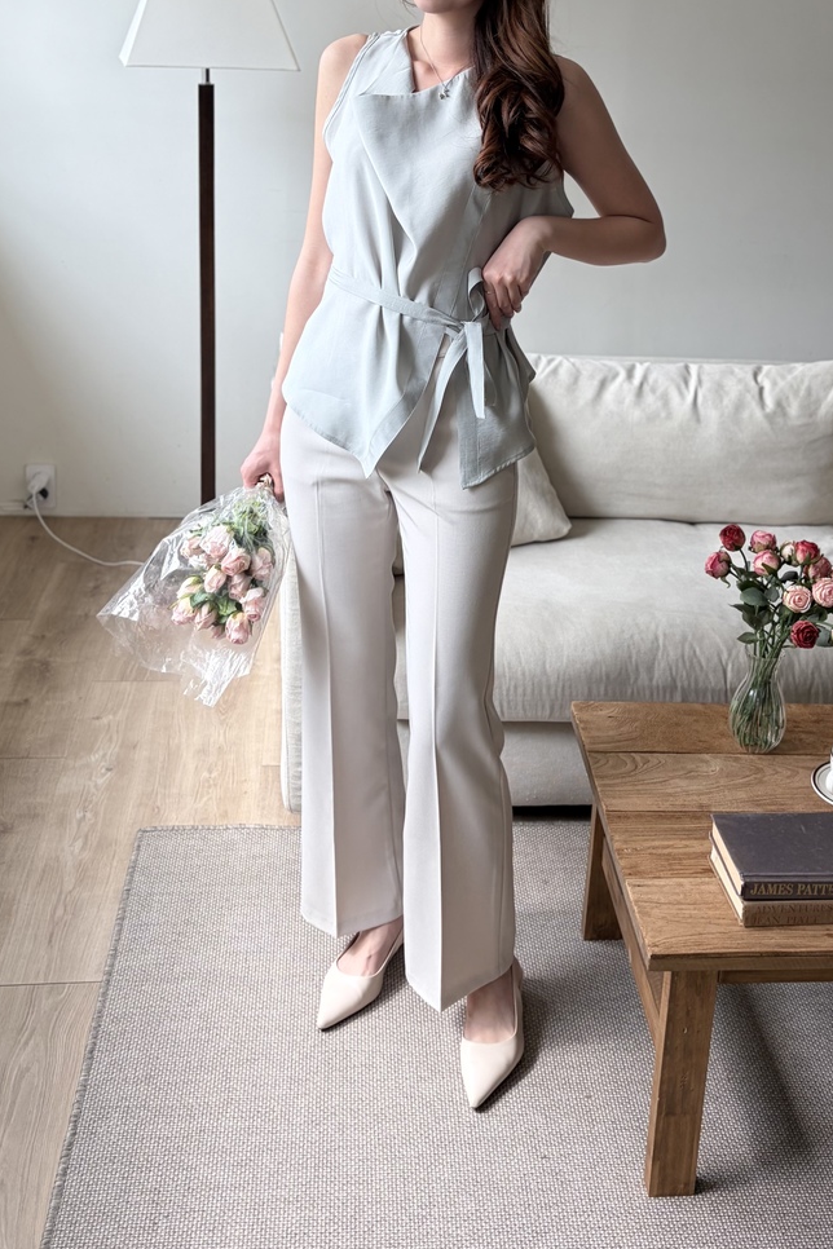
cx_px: 479
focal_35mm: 28
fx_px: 972
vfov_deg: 65.5
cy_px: 644
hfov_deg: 46.3
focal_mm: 5.96
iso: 40
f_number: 1.6
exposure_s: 1/262
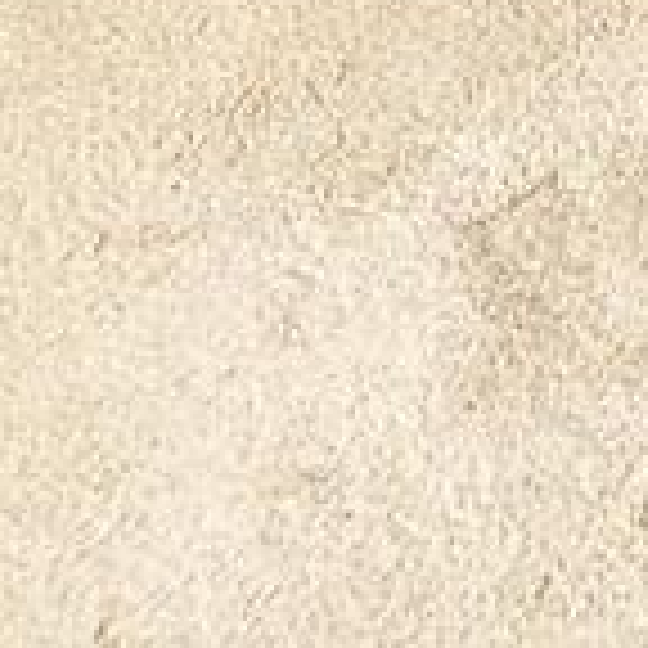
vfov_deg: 9.5
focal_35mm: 124
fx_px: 2626
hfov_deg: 10.2
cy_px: -1526
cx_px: 1971
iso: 200
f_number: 2.2
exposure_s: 1/120
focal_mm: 2.22
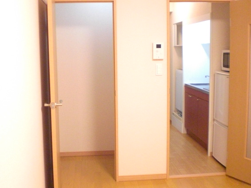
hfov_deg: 43.8
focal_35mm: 43
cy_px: 89
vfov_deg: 33.6
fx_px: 312
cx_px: 114
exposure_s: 1/30
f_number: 3.1
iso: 800
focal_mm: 6.3
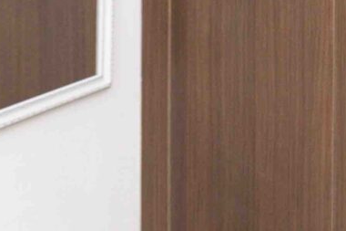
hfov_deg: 13.4
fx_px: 970
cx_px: 876
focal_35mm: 101
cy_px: -203
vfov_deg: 12.3
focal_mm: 15
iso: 1000
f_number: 5
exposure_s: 1/200
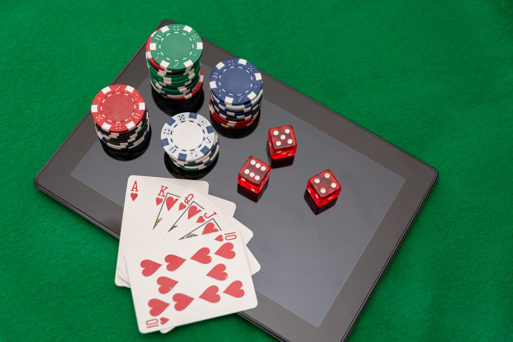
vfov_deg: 23.4
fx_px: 827
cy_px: 171
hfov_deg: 34.5
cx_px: 256
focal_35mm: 58
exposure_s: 1/200
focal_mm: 58
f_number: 3.2
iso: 400
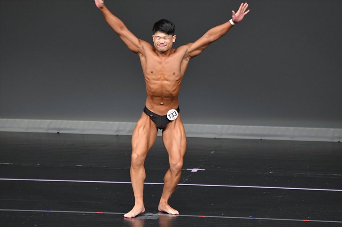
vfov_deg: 3.7
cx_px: 171
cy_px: 114
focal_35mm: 375
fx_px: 3561
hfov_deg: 5.5
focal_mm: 250
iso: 4000
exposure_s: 1/400
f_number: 5.6
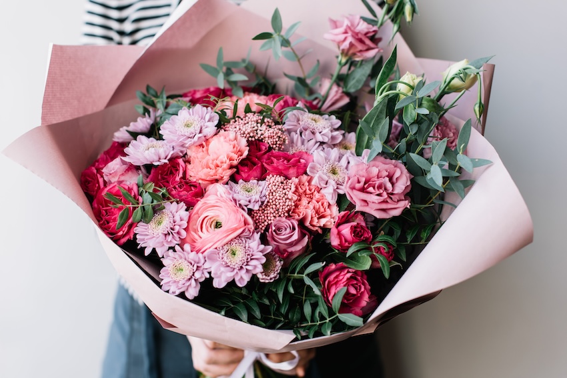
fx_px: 788
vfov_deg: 27.0
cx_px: 284
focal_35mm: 50
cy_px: 189
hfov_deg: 39.6
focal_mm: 50
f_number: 3.2
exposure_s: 1/200
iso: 200
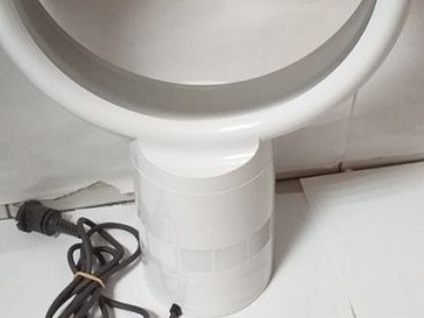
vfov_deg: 24.7
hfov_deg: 33.8
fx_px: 698
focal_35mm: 57
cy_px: 19
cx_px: 204
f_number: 1.9
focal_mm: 3.6
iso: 320
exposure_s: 1/25
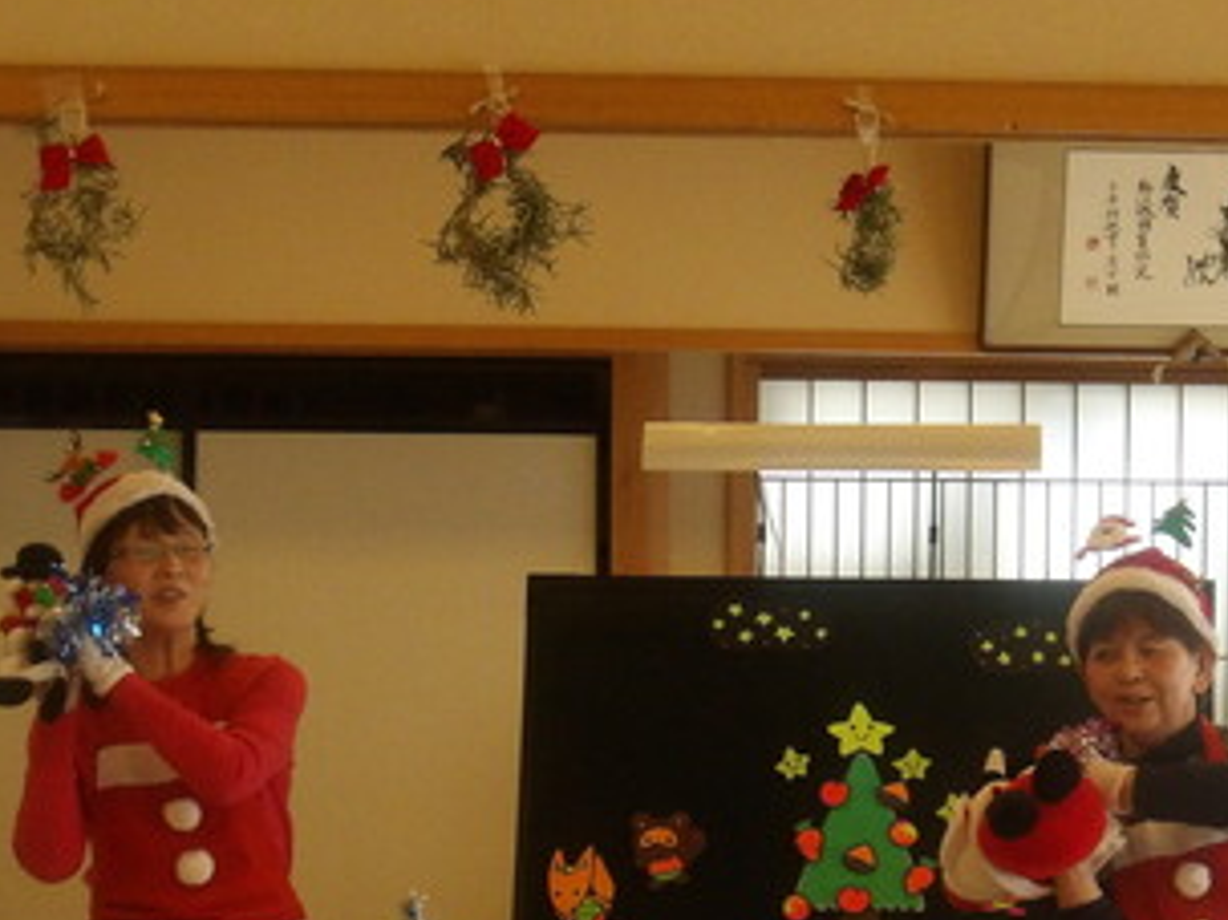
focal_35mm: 112
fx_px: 3972
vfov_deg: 13.1
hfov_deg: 17.4
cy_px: 778
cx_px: 1058
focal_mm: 9.4
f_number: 4.2
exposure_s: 1/200
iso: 469
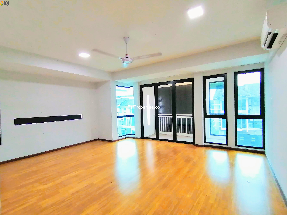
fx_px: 141
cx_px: 144
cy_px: 108
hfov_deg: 91.0
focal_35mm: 17
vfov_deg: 74.7
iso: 160
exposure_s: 1/40
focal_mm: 1.78
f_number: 2.4
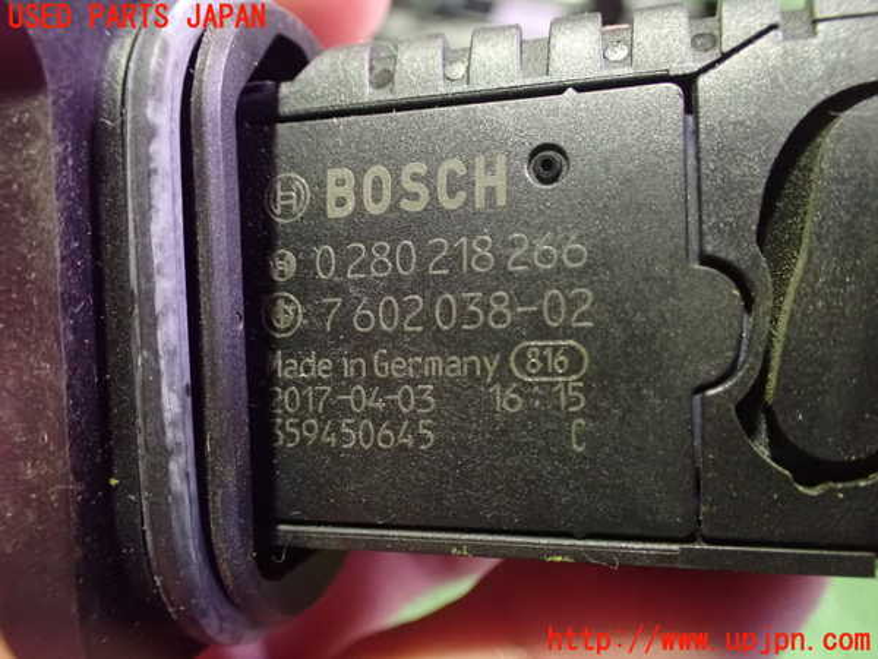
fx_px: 761
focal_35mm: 30
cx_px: 439
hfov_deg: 60.0
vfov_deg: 46.8
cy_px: 330
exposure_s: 1/30
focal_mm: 5.4
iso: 1600
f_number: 2.3
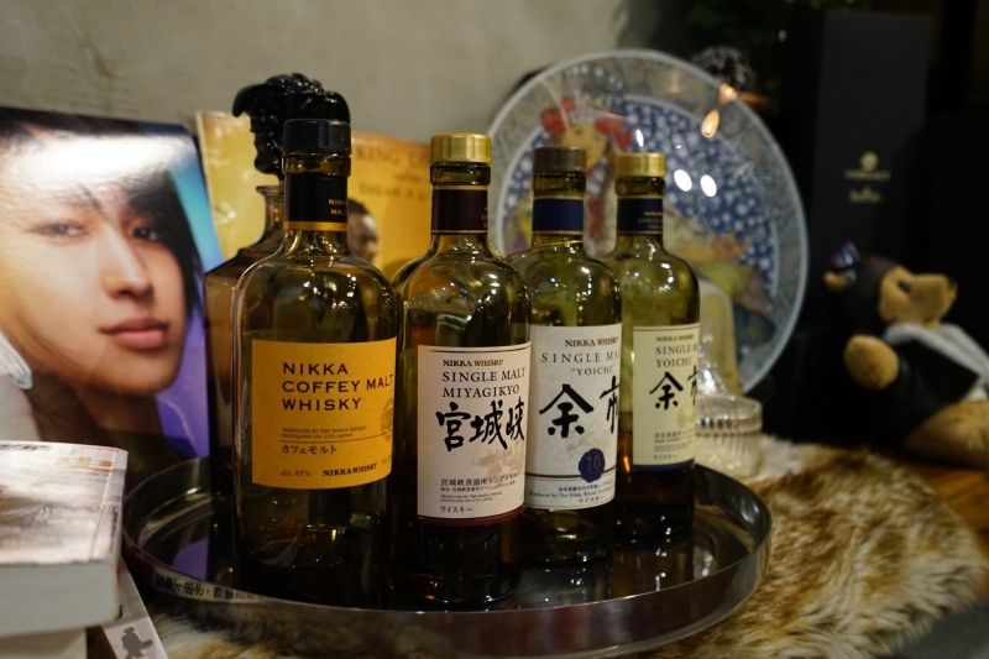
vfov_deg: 37.8
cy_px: 330
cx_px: 494
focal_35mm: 35
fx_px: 961
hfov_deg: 54.4
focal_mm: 35
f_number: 4
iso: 2500
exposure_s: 1/60
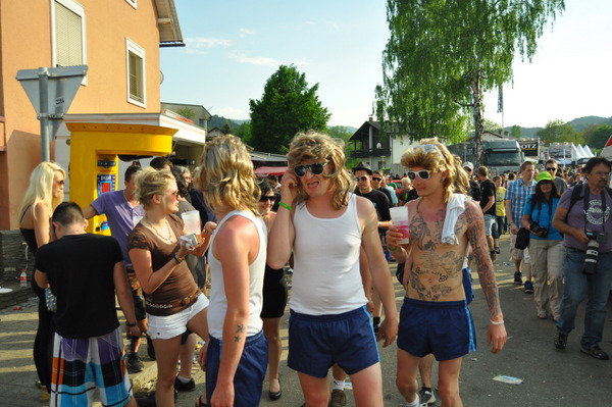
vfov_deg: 43.5
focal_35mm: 30
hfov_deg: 62.0
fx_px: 510
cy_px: 204
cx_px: 306
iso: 400
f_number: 3.5
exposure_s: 1/2000
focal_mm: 20
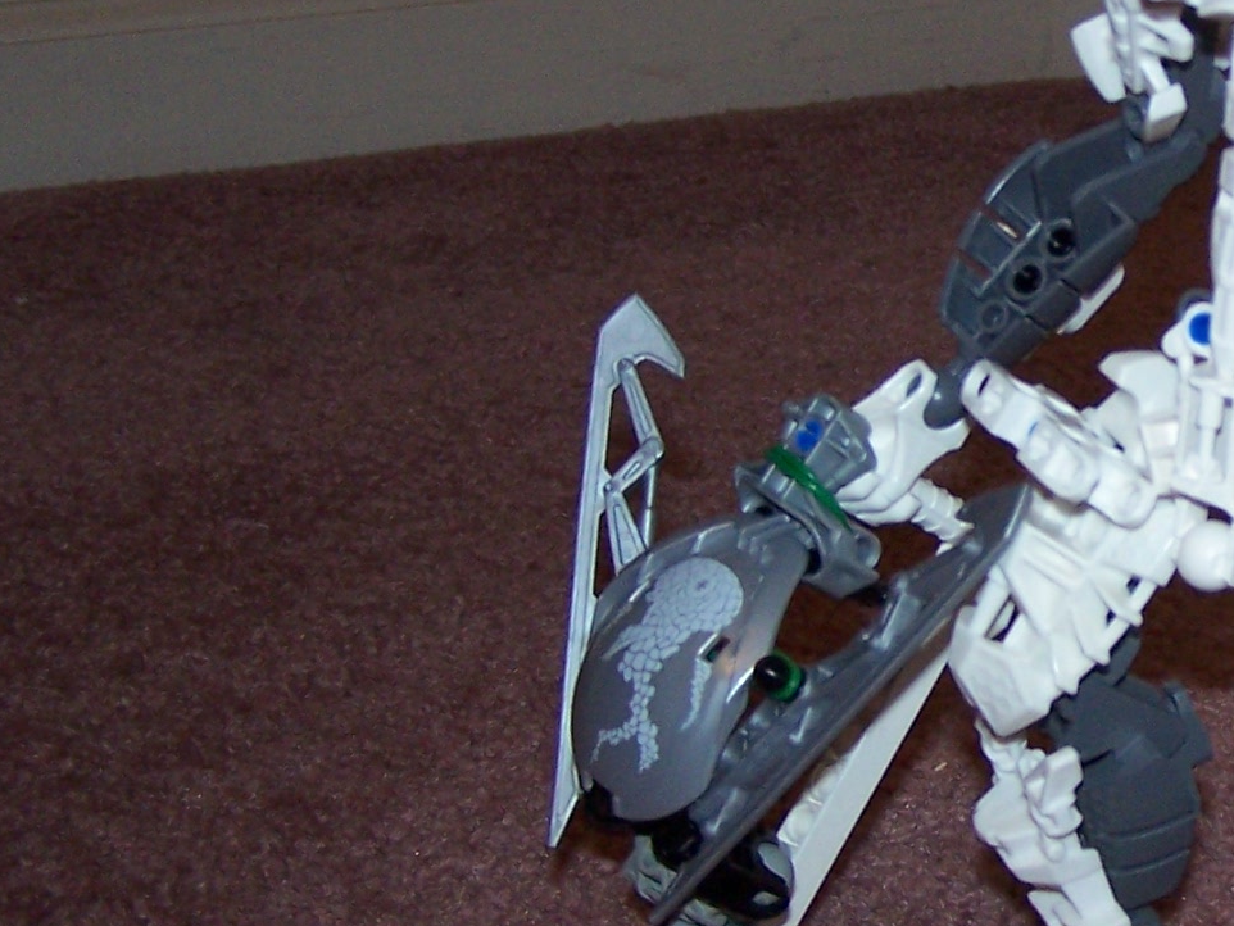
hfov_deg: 20.5
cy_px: 441
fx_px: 3245
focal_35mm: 91
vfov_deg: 16.2
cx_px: 1362
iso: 140
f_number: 2.8
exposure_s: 1/60
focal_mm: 6.3
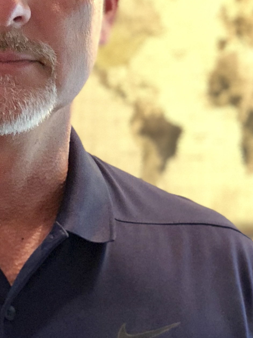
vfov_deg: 11.8
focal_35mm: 167
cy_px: 279
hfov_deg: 8.8
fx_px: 1627
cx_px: 2
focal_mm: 6
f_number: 2.4
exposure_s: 1/11
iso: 160
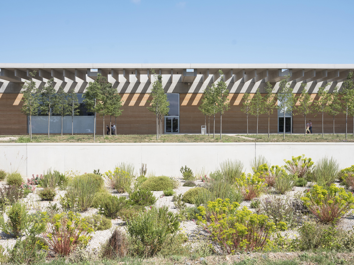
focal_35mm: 40
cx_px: 177
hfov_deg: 46.8
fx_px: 409
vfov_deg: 36.0
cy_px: 132
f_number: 14
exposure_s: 1/340
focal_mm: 50.8
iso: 320
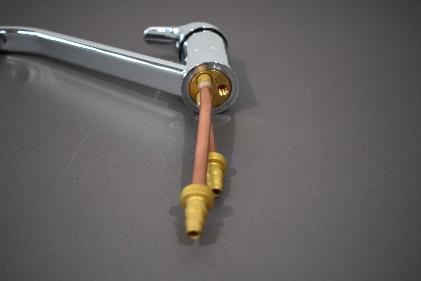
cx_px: 210
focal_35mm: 38
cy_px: 140
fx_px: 439
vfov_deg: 35.5
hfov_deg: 51.3
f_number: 4
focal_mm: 25
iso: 800
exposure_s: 1/200
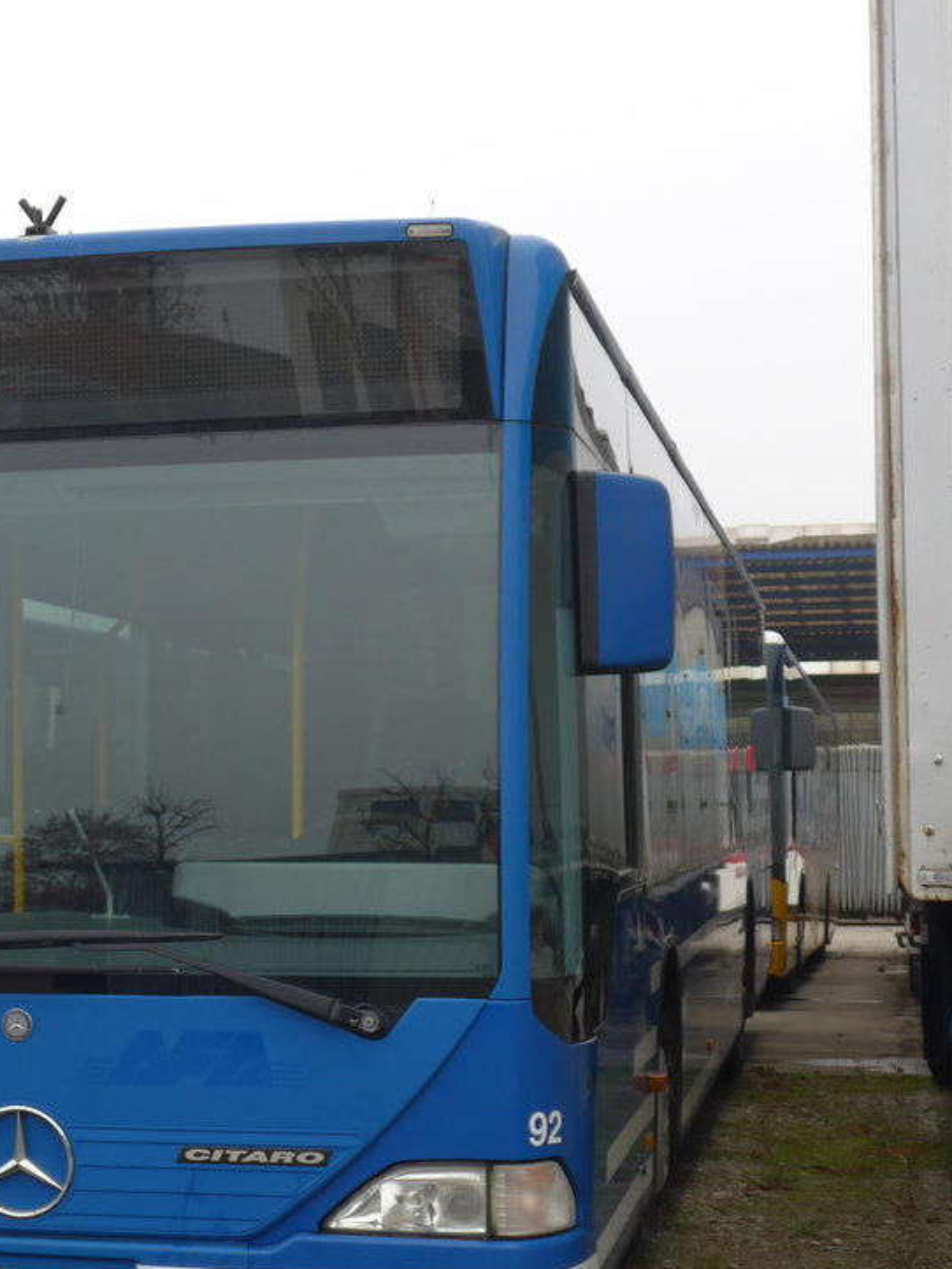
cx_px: 130
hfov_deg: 19.8
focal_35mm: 73
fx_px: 2678
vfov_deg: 26.6
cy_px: 741
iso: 80
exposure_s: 1/250
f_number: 2.8
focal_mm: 9
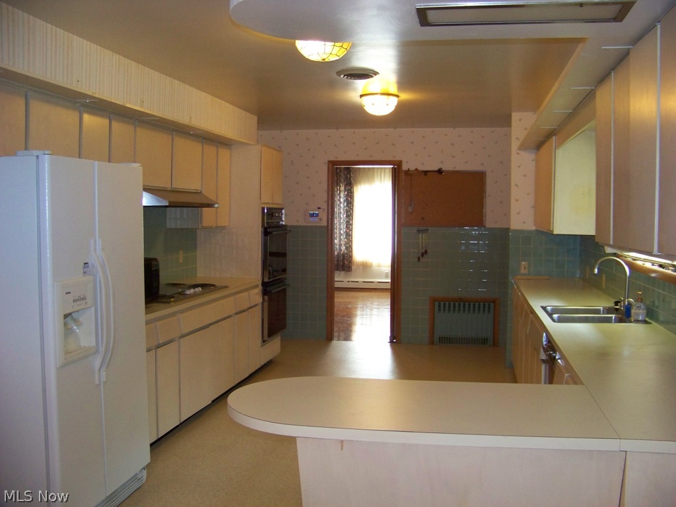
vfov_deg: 39.7
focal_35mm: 36
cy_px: 254
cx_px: 338
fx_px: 703
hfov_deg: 51.4
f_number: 2.8
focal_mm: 5.85
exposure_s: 1/30
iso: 200
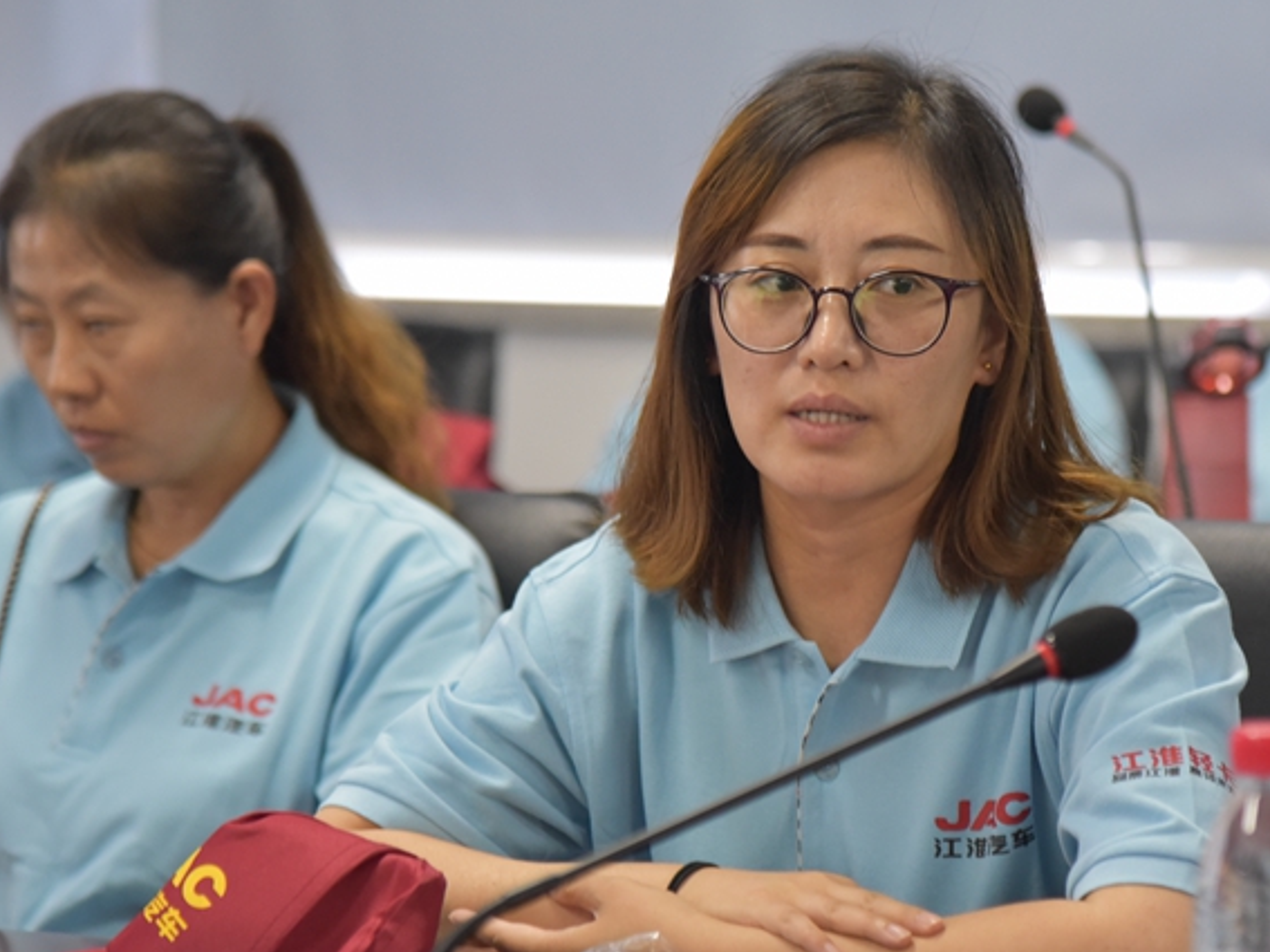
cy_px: 476
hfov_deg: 11.6
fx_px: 6236
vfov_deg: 8.7
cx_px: 755
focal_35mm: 170
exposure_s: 1/60
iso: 3200
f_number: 4
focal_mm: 120
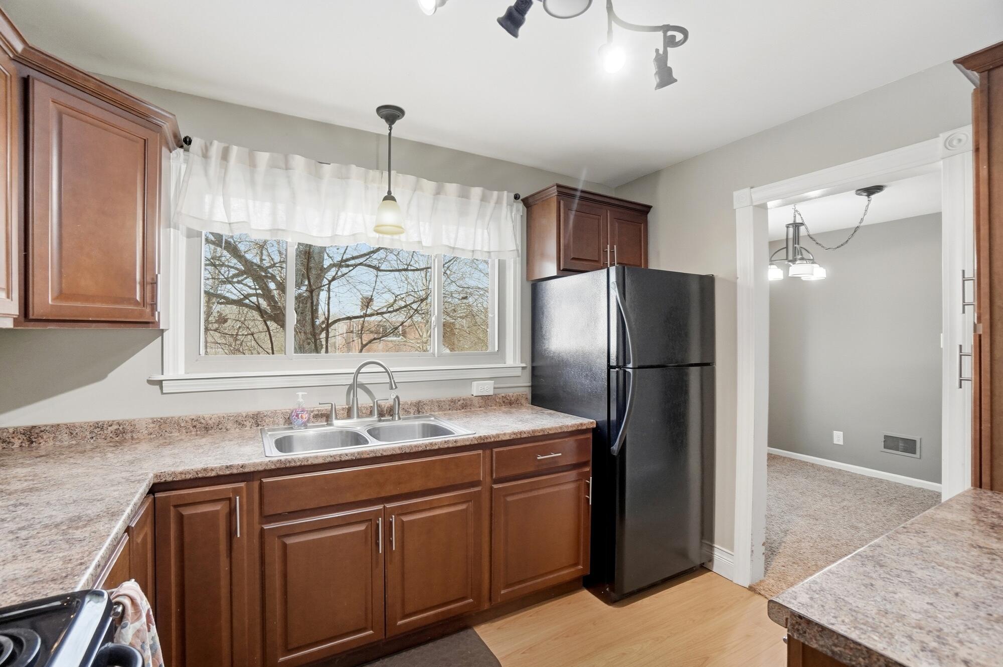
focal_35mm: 15
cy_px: 334
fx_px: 418
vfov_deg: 77.2
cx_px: 502
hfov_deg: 100.4
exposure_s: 1/320
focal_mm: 10
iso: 100
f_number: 4
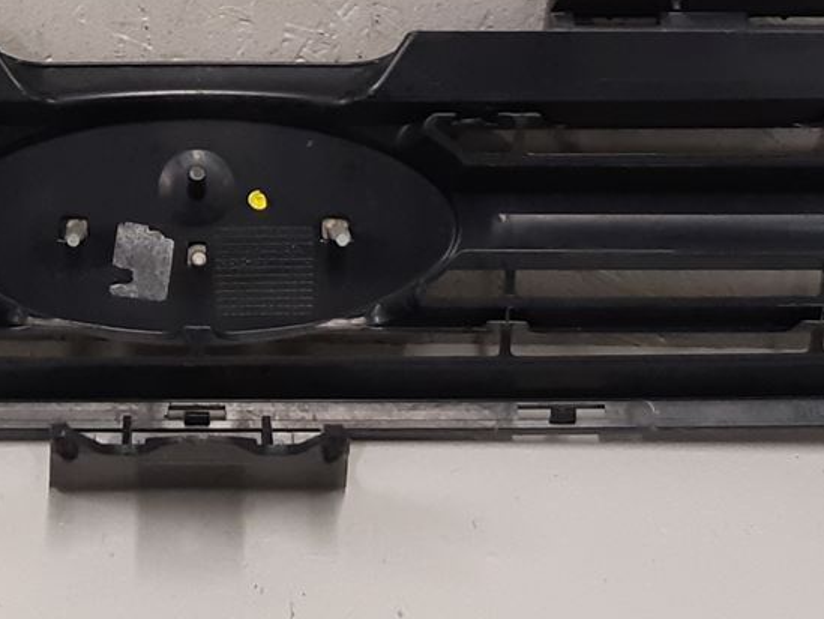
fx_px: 2309
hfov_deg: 20.0
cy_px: 102
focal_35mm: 97
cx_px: 162
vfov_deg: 15.1
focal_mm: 3.93
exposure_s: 1/50
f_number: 1.7
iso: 160
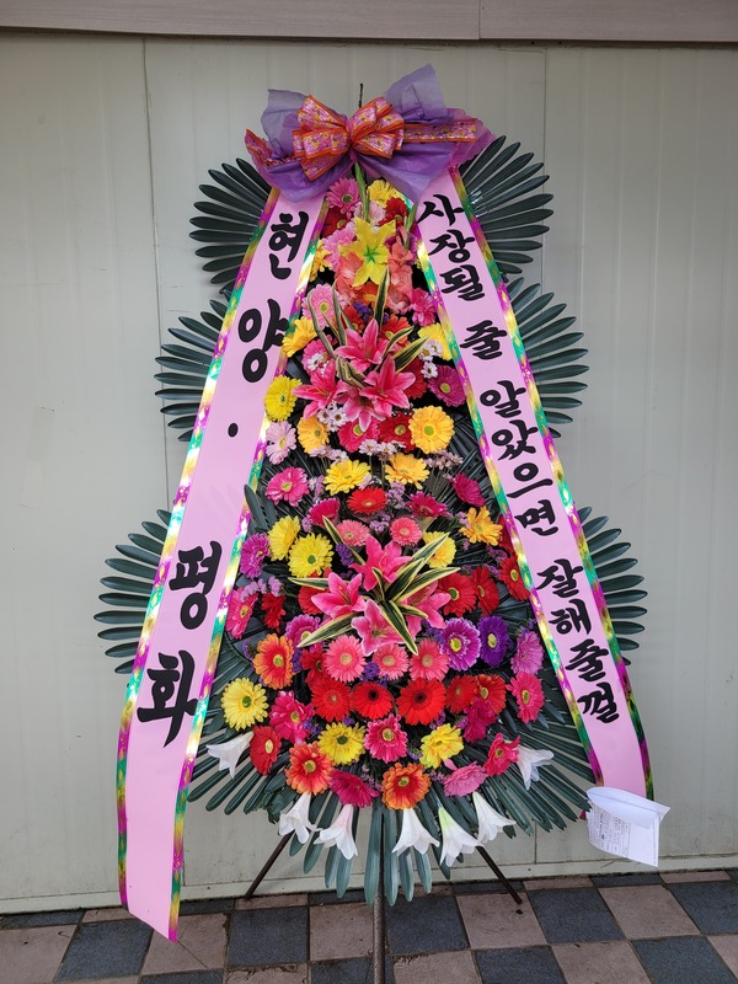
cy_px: 492
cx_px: 369
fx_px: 739
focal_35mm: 26
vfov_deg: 67.3
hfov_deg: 53.1
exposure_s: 1/120
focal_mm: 5.4
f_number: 1.8
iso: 64
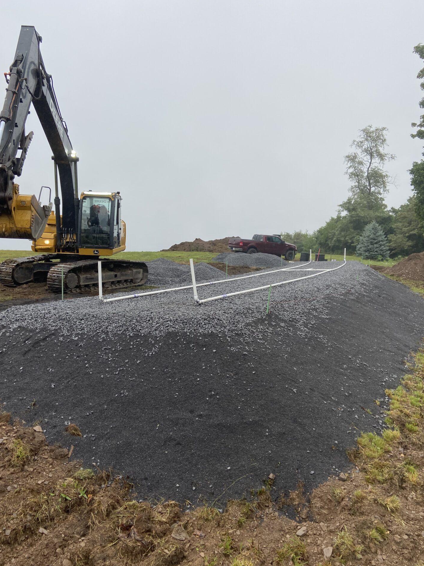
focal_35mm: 28
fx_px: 457
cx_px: 197
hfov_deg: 49.7
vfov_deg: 63.4
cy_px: 278
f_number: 1.8
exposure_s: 1/407
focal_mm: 4.25
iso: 32
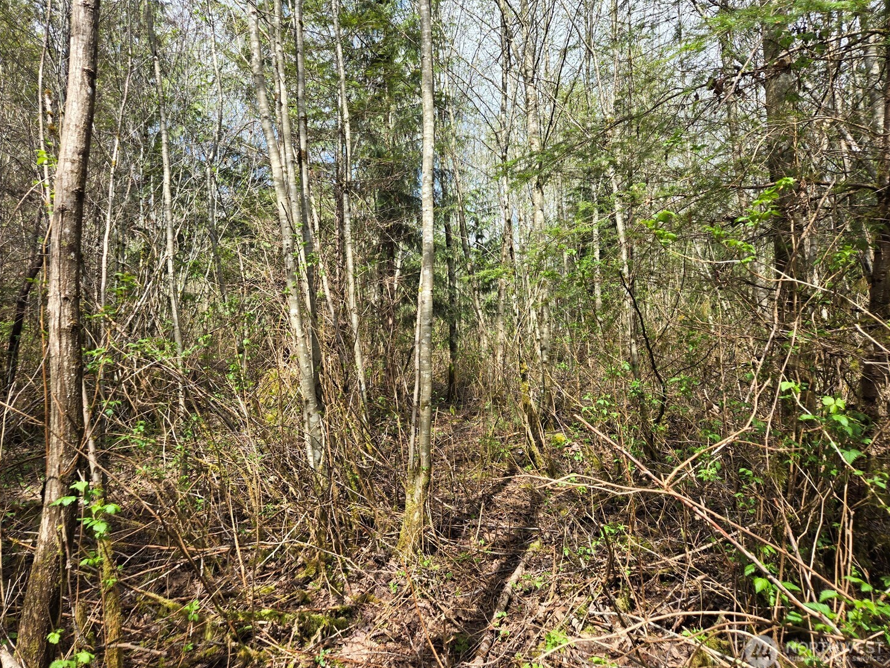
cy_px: 313
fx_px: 643
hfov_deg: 69.3
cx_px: 418
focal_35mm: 25
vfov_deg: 54.8
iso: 25
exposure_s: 1/628
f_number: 1.8
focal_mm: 5.4
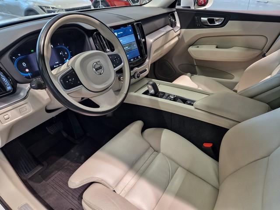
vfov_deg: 58.9
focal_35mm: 23
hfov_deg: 73.9
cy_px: 105
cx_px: 140
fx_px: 186
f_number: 1.8
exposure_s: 1/100
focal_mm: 5.4
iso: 100
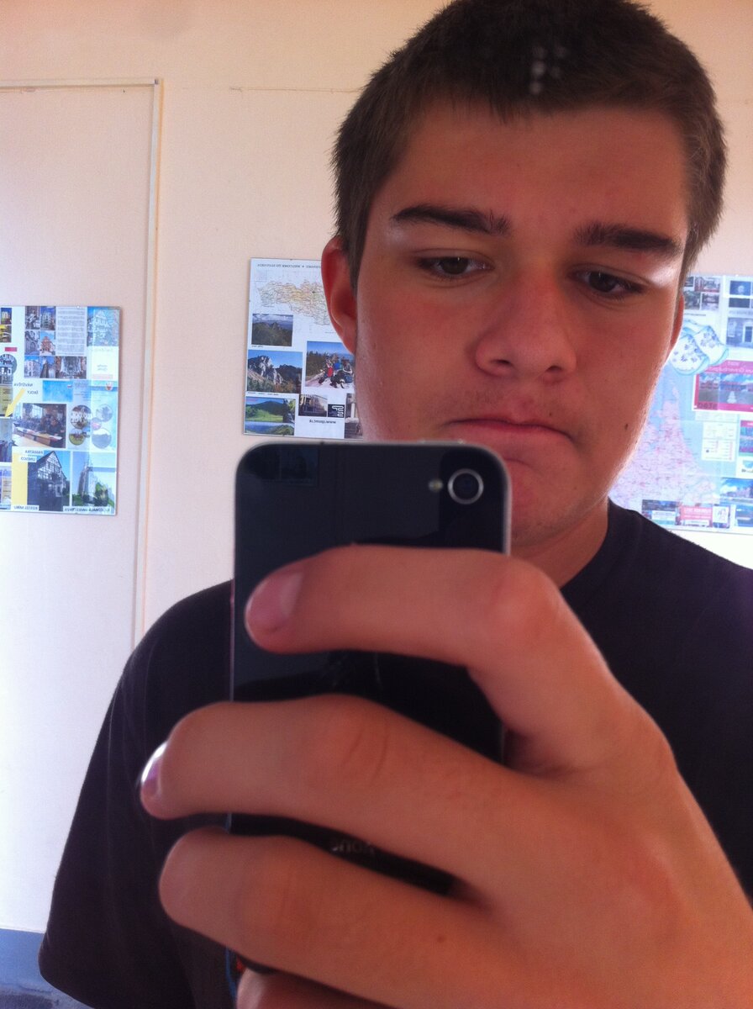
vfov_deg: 52.7
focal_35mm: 35
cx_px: 376
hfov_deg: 40.6
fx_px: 1018
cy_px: 504
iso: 100
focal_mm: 3.85
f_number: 2.8
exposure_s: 1/60
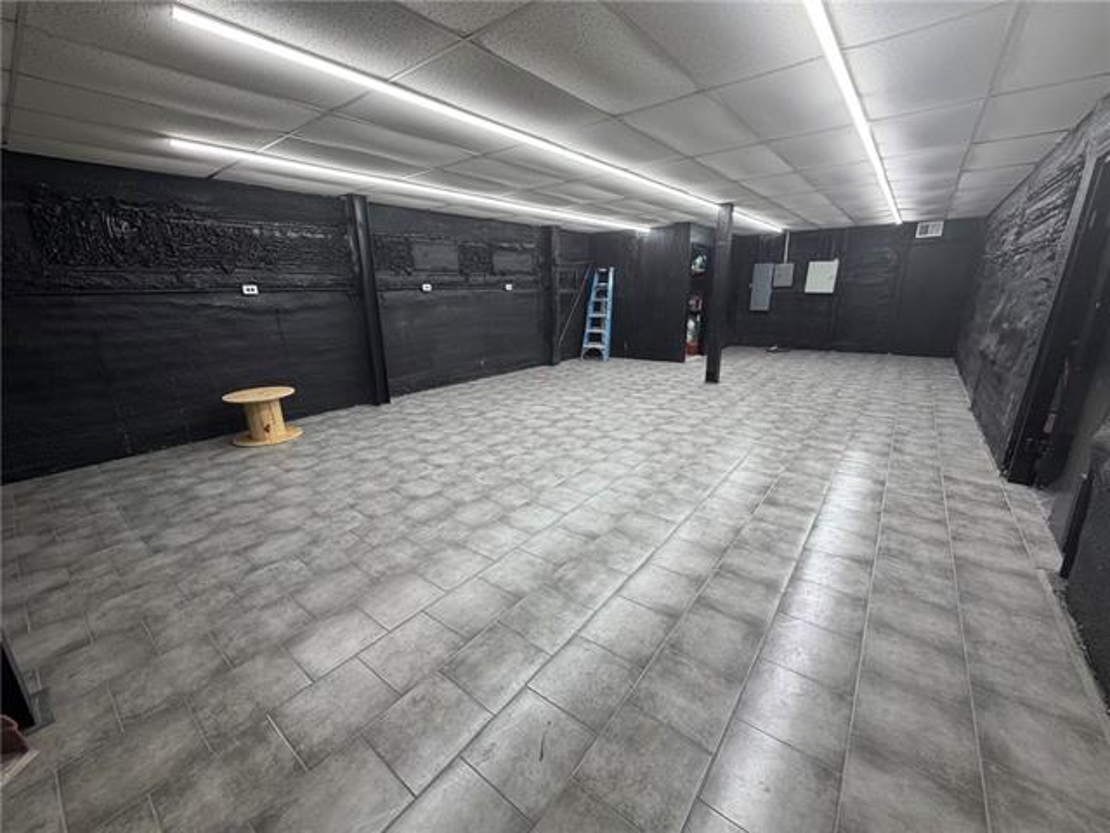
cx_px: 555
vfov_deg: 85.7
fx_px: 449
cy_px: 416
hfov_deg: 102.1
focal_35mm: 14
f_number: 2.2
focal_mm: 2.22
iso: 125
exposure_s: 1/120
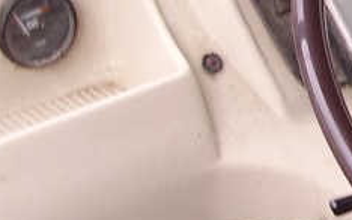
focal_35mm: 136
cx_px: 496
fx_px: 1304
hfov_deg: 14.5
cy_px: 10
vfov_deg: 9.6
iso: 100
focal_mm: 5.8
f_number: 2.9
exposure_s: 1/18
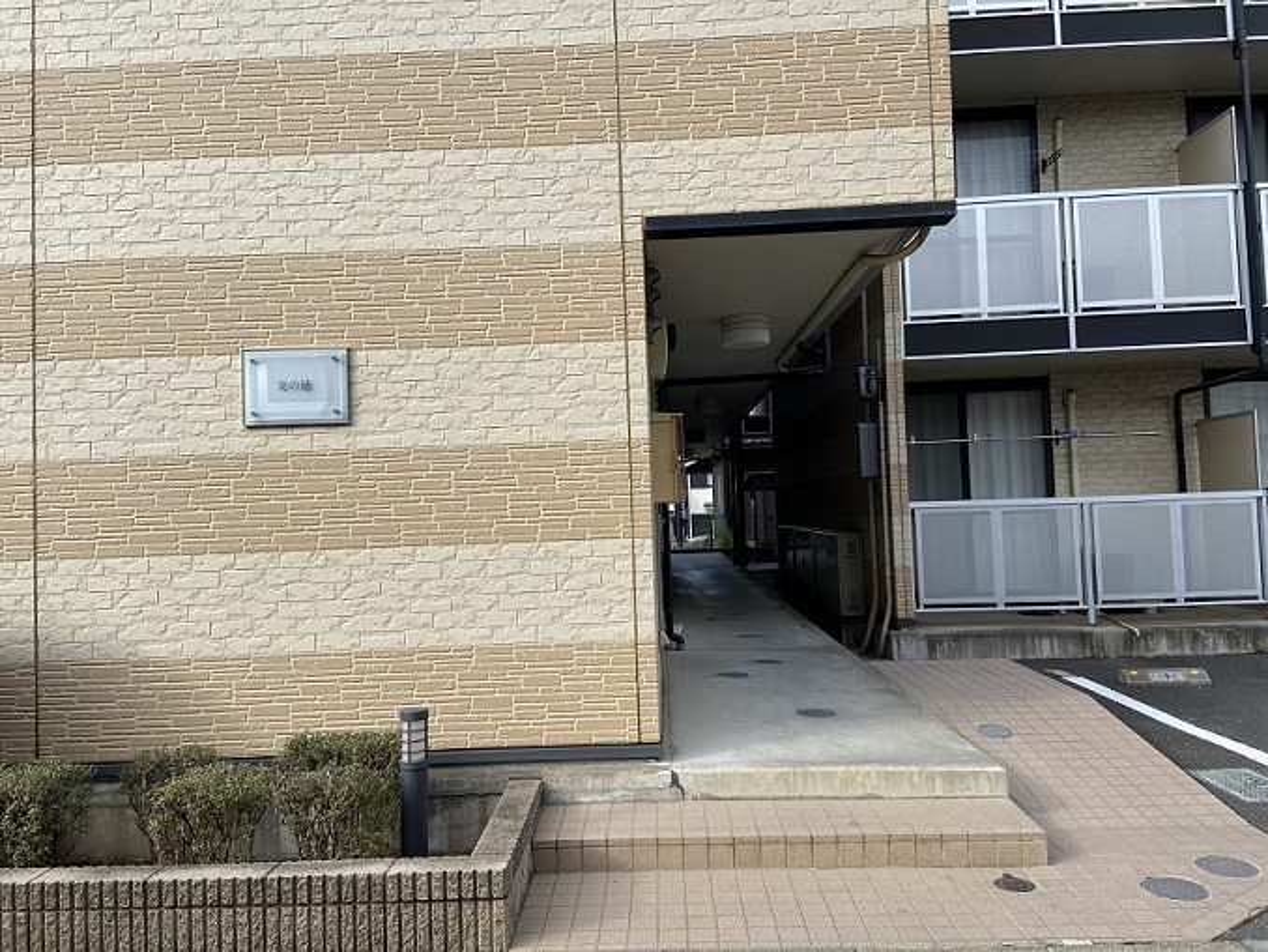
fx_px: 953
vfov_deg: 53.1
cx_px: 634
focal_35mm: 26
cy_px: 476
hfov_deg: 67.3
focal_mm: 4.25
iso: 32
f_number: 1.8
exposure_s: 1/877
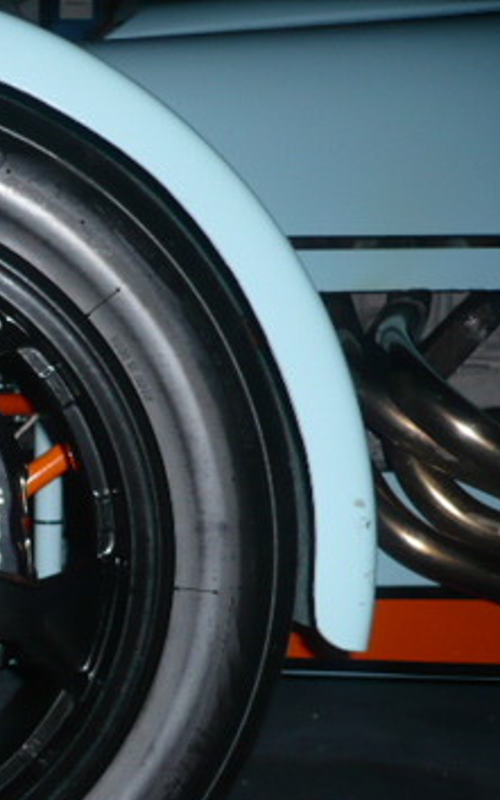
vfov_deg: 30.4
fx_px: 1462
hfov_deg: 17.8
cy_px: 524
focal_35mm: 67
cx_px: -192
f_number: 2.8
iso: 100
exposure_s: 1/30
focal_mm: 5.8
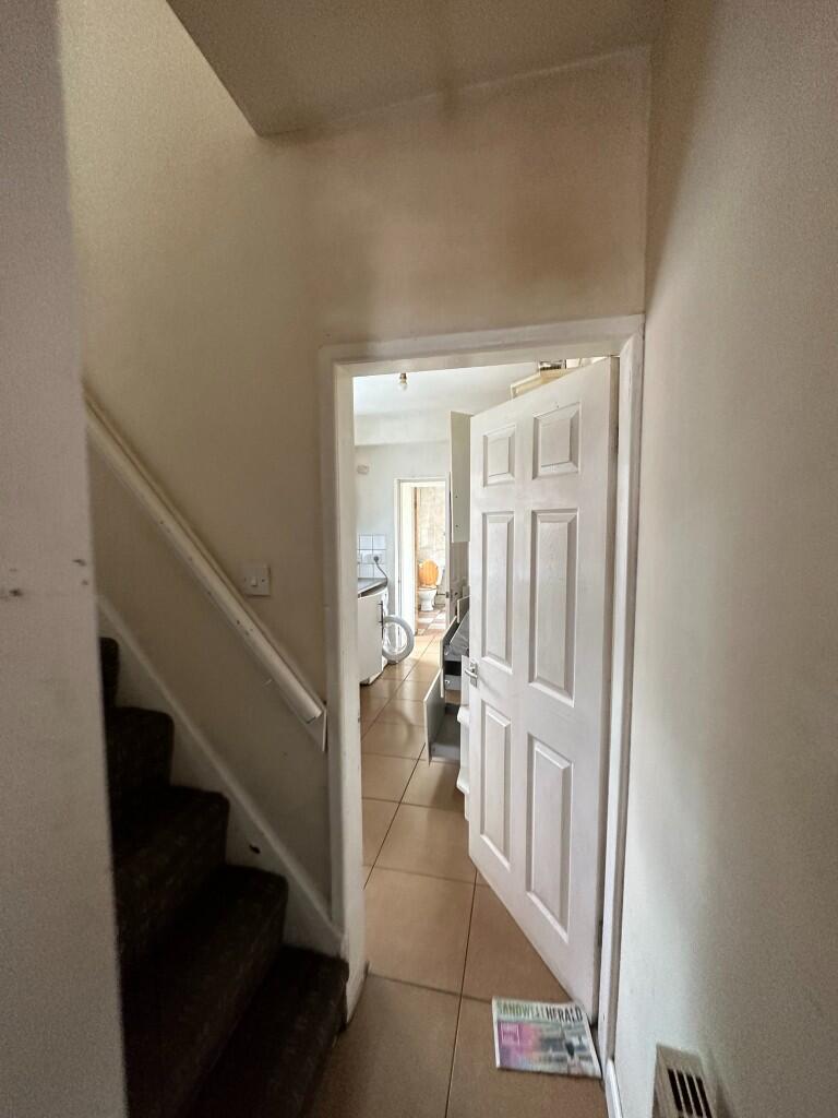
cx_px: 419
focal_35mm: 14
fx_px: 452
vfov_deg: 102.1
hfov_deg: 85.7
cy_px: 559
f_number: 2.2
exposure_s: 1/79
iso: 320
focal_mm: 2.22
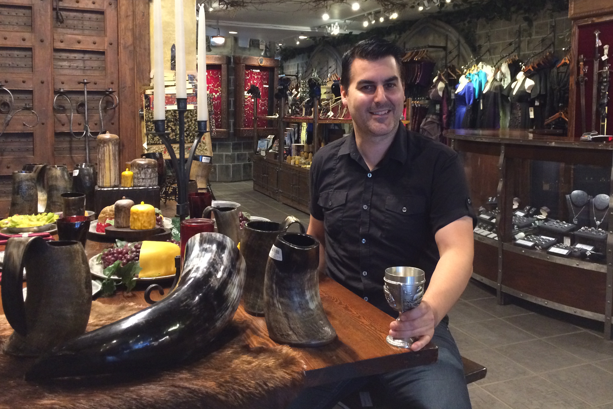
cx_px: 332
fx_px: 579
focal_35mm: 34
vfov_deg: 38.6
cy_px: 150
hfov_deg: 55.7
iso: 320
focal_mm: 4.15
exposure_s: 1/30
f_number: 2.2
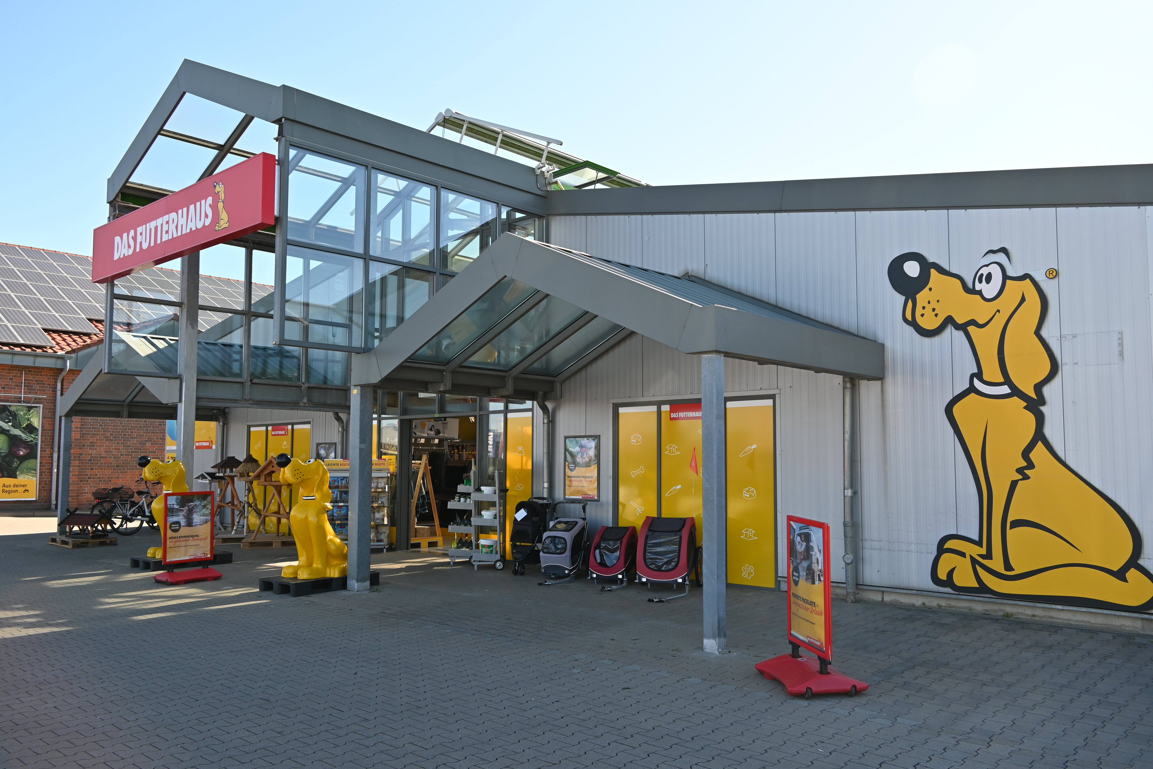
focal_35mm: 28
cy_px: 396
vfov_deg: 46.4
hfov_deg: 65.5
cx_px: 568
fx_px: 897
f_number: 5.6
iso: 125
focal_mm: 18
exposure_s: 1/250
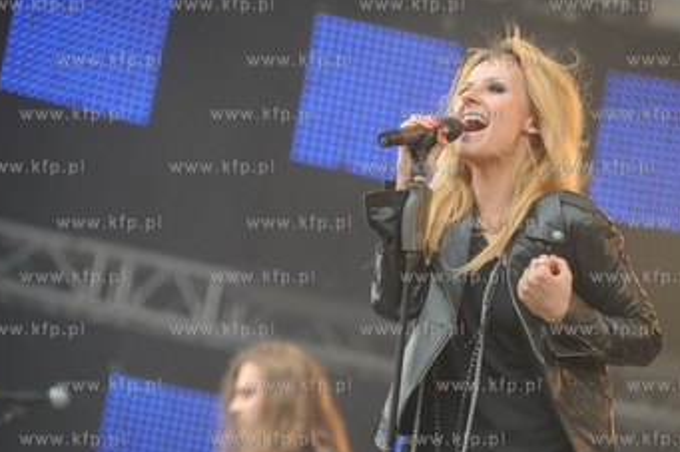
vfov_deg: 6.3
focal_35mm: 217
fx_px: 4097
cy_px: 249
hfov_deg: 9.5
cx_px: 369
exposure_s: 1/200
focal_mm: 185
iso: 400
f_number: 4
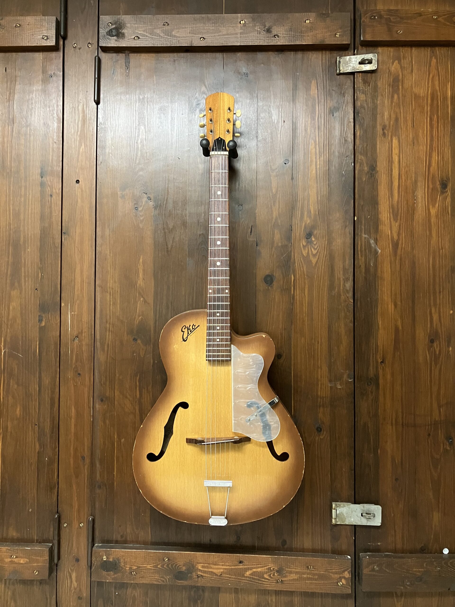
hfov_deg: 49.7
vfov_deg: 63.4
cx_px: 228
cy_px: 304
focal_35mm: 28
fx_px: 491
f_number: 1.8
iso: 320
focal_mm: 3.99
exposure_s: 1/44
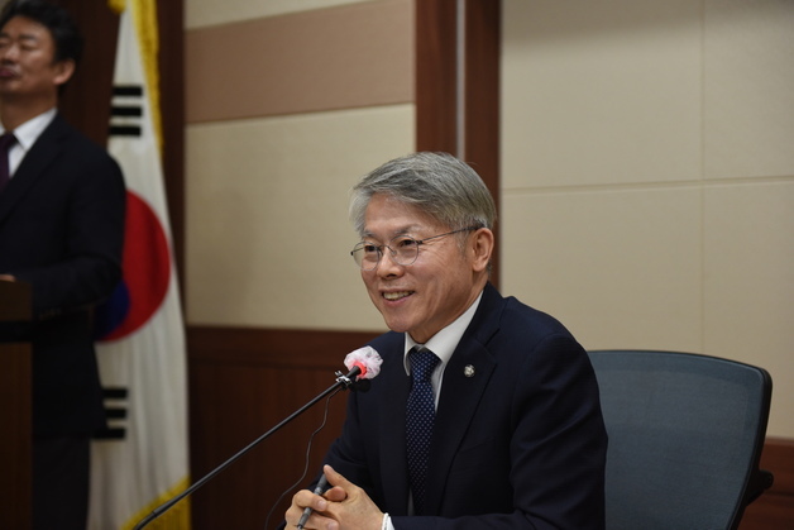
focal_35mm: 70
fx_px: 1544
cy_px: 265
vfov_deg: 19.5
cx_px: 397
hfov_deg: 28.8
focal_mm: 70
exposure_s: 1/320
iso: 1250
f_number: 2.8
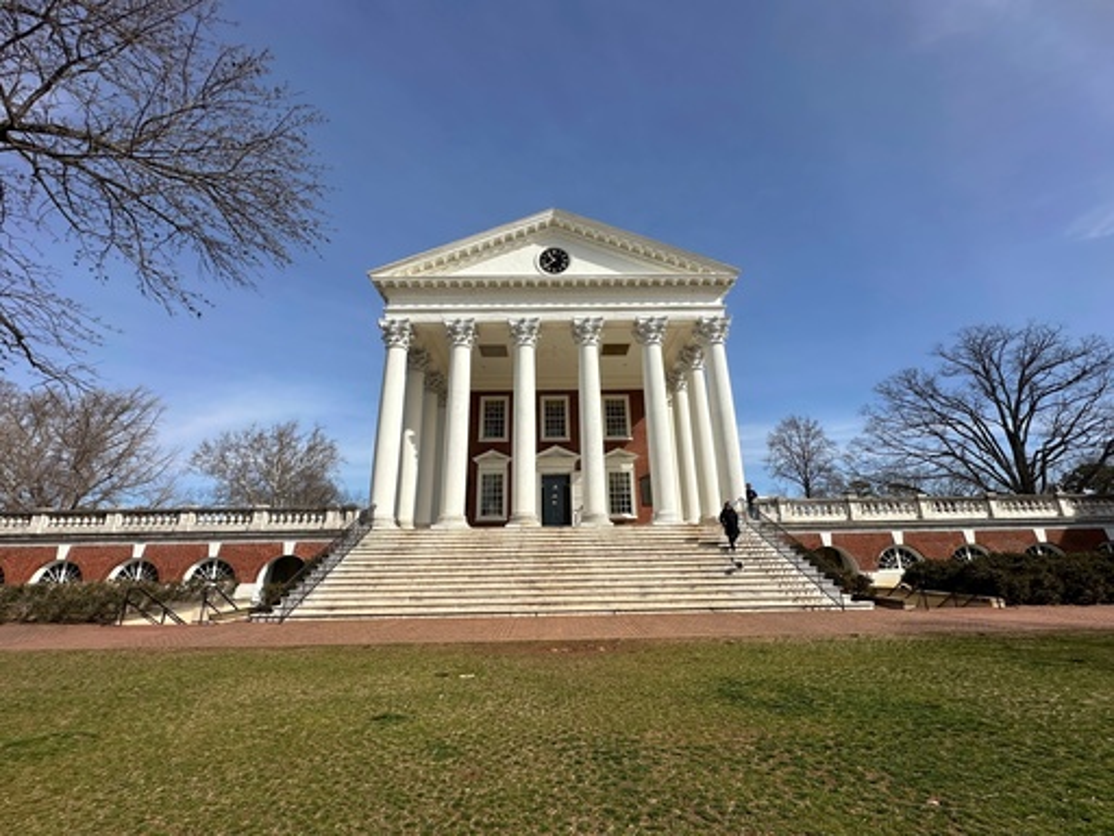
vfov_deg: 85.7
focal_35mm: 14
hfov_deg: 102.1
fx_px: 451
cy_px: 418
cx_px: 557
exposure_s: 1/4132
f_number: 2.2
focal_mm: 2.22
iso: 50
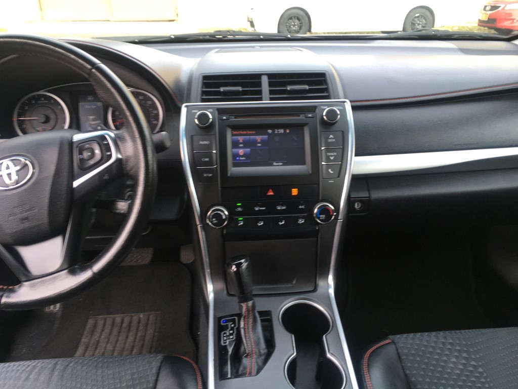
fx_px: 434
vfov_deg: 48.2
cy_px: 194
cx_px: 259
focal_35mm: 29
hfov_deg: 61.7
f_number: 2.2
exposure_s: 1/60
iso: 32
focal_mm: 4.15
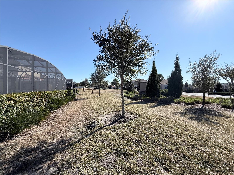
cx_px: 117
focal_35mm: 14
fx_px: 95
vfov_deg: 85.7
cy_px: 88
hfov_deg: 102.1
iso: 50
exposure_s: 1/1901
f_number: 2.2
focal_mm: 2.22
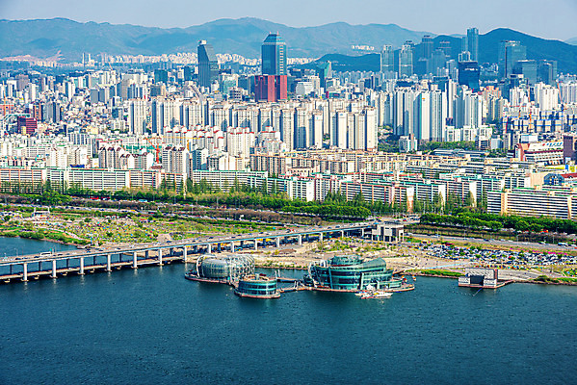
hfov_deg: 19.4
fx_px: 1684
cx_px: 288
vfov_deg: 13.1
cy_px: 192
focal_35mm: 105
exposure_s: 1/400
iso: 200
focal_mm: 105
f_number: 10
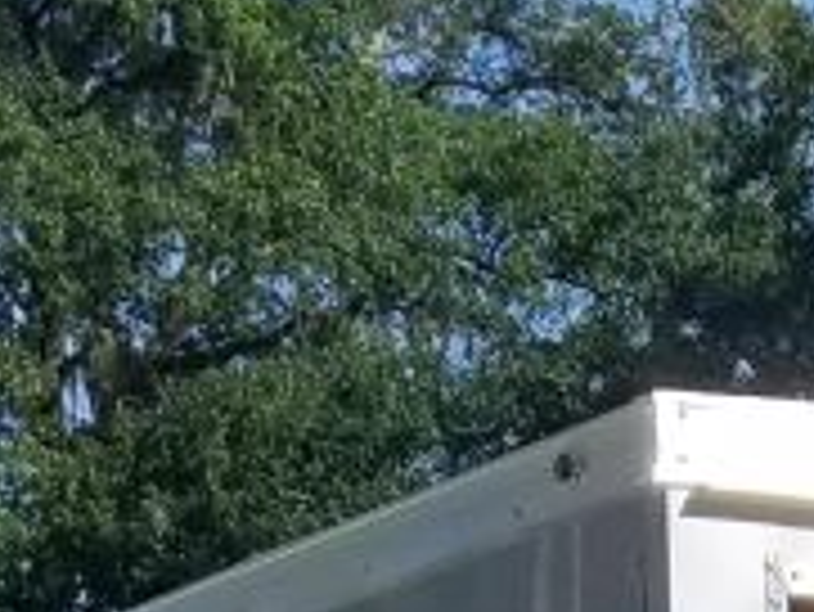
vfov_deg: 6.5
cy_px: 2025
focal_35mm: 201
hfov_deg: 9.6
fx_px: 4730
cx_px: 1174
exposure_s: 1/2608
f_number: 1.7
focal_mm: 4.2
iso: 50
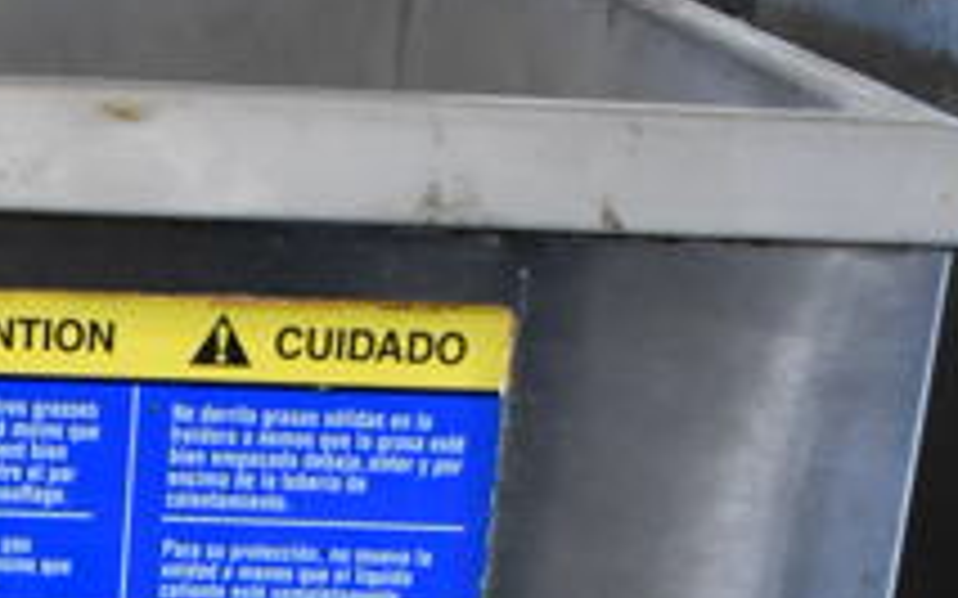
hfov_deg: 17.0
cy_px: 1275
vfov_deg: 10.1
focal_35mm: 118
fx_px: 3080
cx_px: -144
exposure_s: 1/30
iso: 1100
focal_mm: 18
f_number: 3.5
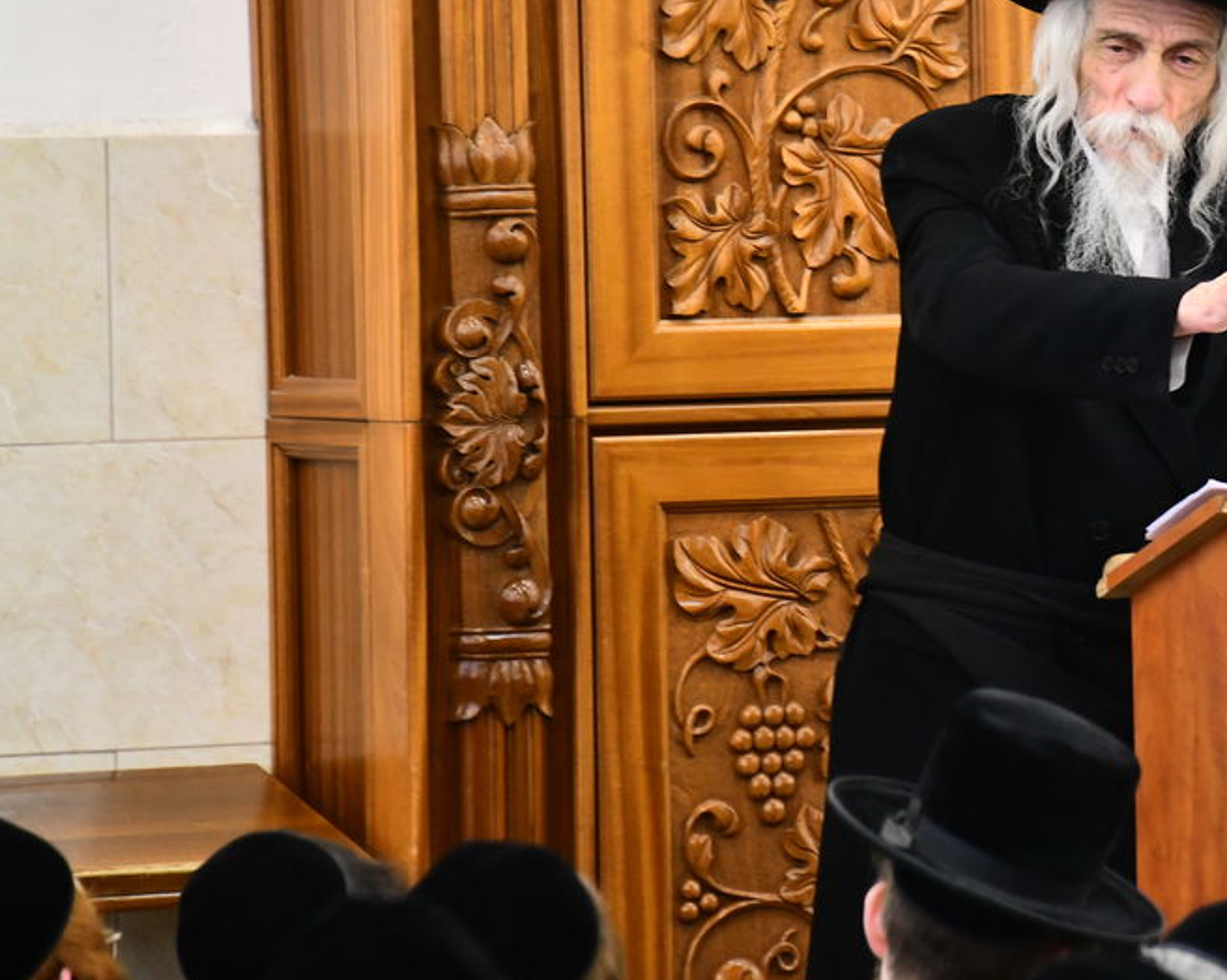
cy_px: 339
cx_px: 1193
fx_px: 18183
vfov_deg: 3.1
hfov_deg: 3.9
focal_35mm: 501
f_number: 5.6
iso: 2500
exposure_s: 1/125
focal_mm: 250
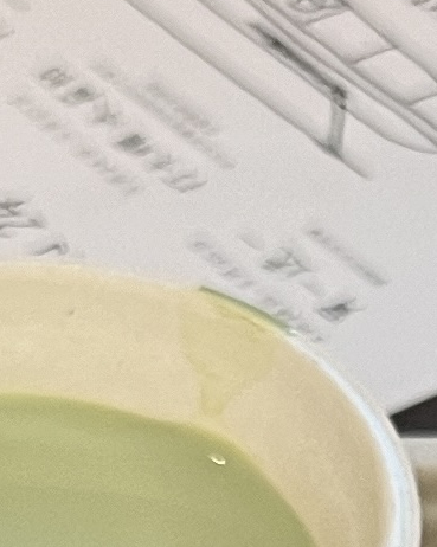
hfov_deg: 7.3
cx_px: 176
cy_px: 1137
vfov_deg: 8.6
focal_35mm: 211
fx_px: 3415
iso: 100
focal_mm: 5.7
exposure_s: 1/50
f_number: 1.5
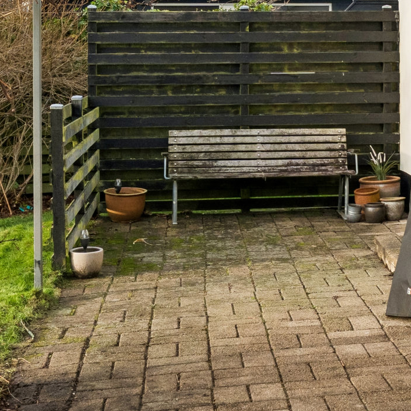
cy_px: 92
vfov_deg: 18.9
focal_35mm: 91
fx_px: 1222
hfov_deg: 18.7
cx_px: 391
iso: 800
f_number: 10
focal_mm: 25
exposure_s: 1/320
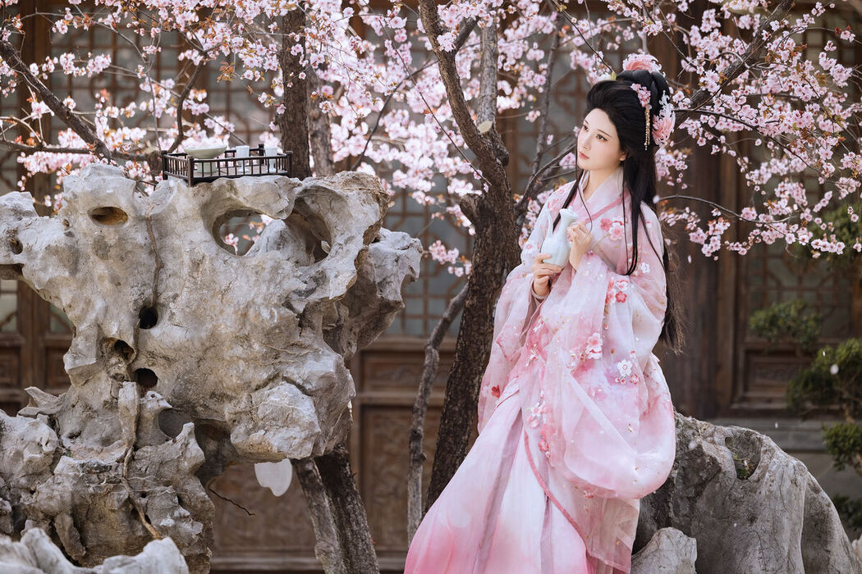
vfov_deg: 8.8
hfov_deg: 13.2
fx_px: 3735
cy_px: 287
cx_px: 431
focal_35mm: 156
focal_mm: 153
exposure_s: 1/400
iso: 100
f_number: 3.2
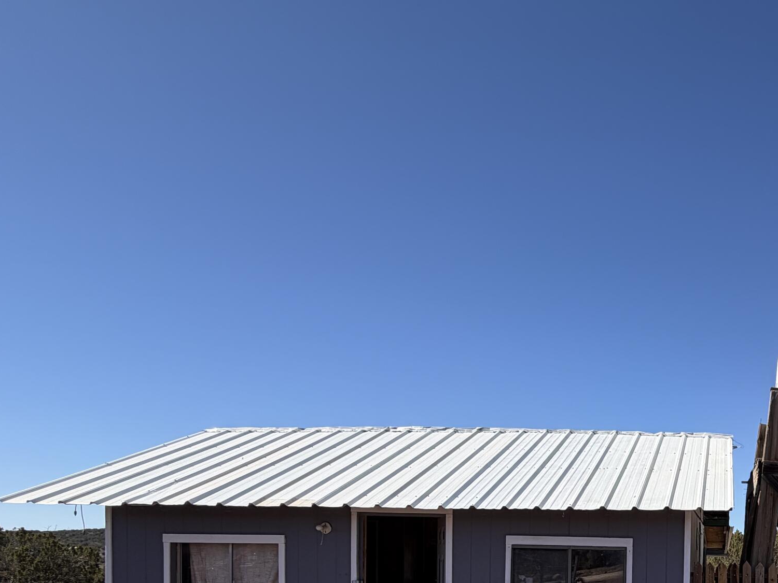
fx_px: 629
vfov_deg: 43.5
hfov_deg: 54.6
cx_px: 710
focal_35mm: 28
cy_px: 566
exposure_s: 1/770
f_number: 2.2
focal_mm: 2.22
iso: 25
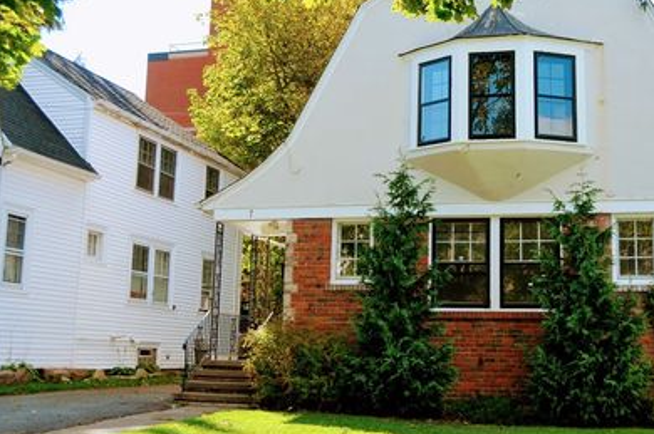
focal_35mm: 50
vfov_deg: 26.8
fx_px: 907
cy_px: 166
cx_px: 379
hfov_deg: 39.5
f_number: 5.6
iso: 200
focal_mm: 26
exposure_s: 1/250
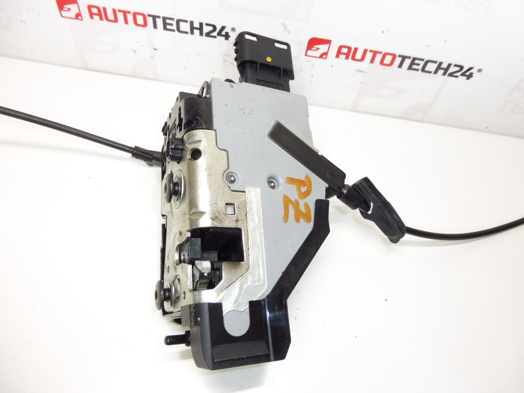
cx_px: 262
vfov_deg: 54.9
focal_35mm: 25
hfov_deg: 69.4
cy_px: 196
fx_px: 378
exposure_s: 1/60
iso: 200
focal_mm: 4.4
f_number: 3.5
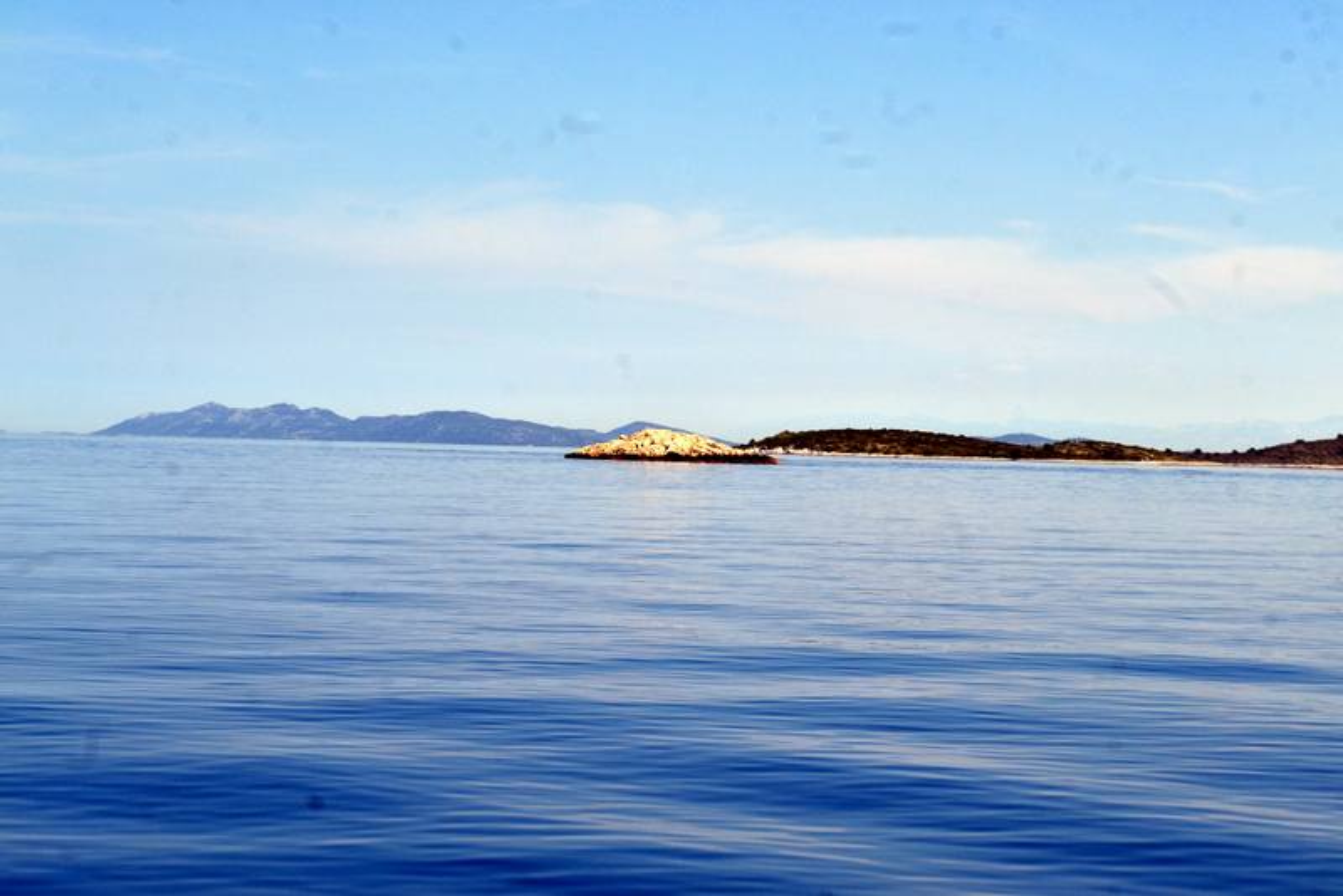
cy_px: 448
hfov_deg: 24.6
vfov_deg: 16.6
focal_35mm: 82
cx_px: 672
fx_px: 3079
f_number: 11
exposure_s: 1/500
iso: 220
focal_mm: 55
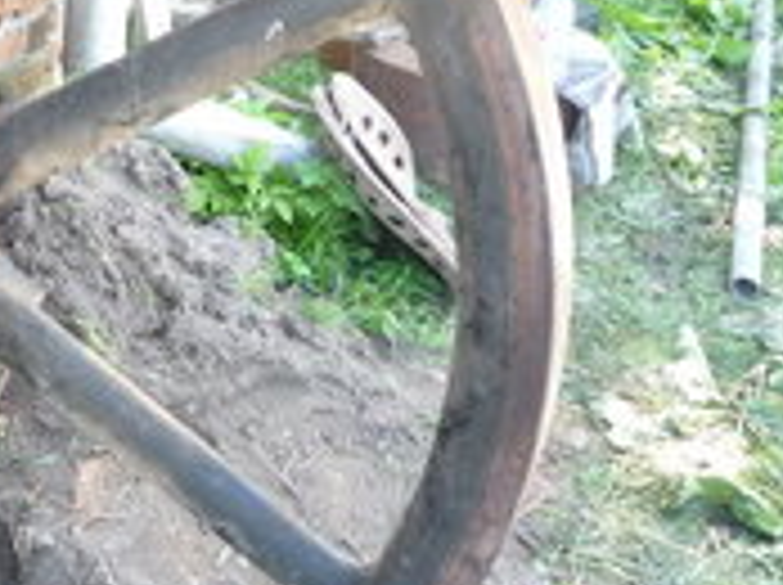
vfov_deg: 21.1
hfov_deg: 25.9
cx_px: -94
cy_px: 140
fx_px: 1559
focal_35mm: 69
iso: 100
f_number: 3.3
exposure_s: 1/40
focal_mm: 5.2
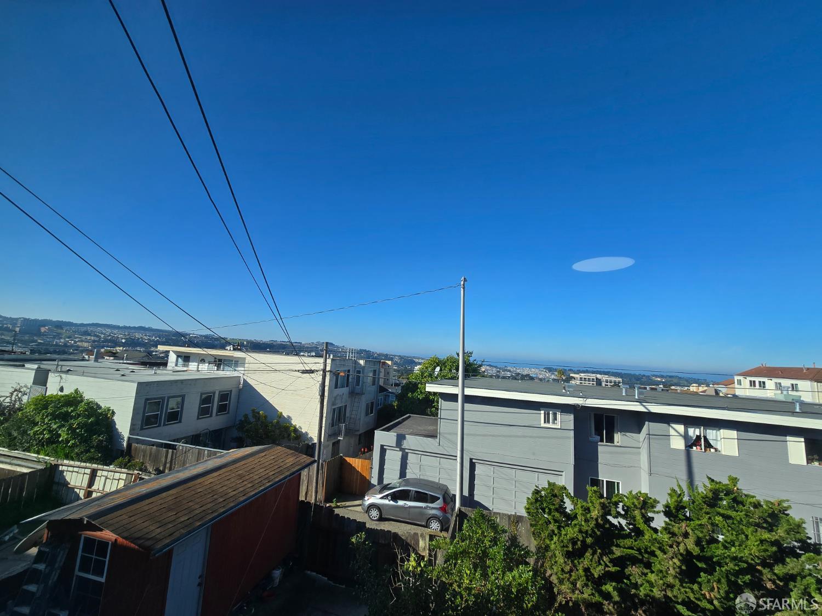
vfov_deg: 89.9
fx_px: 309
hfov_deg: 106.2
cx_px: 411
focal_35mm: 13
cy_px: 308
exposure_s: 1/1597
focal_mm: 2.2
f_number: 2.2
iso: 50
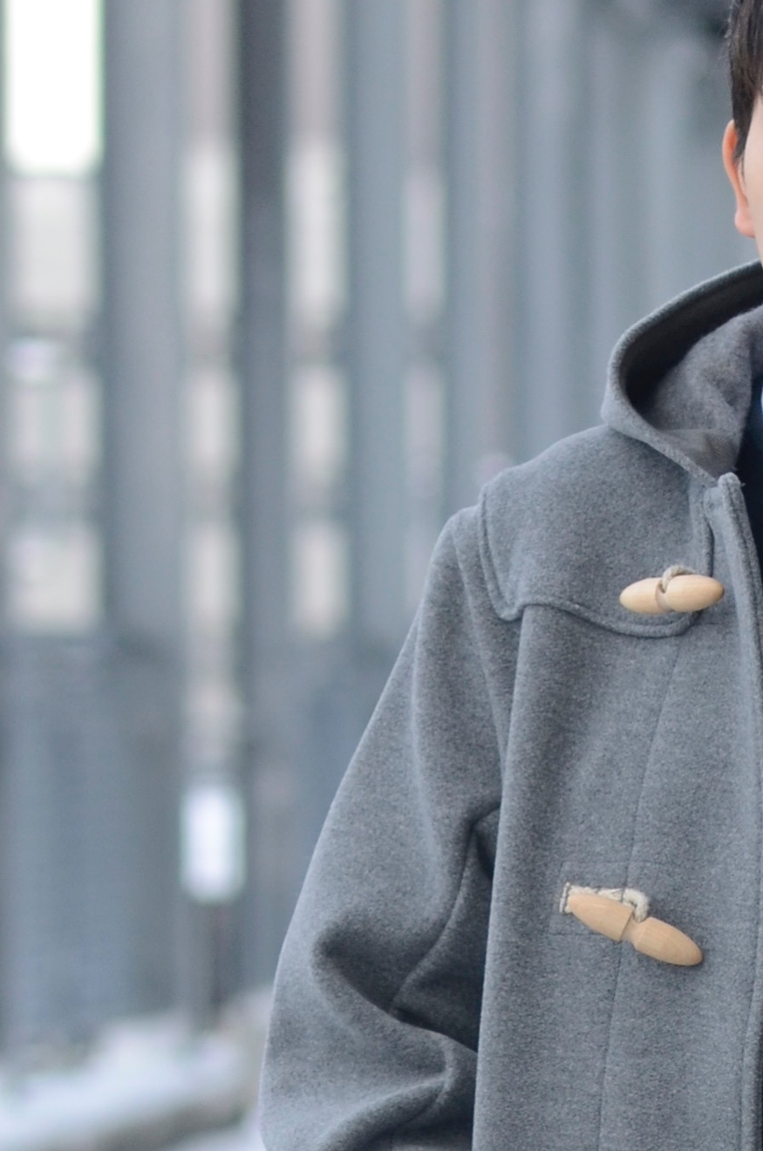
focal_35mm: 476
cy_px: 1627
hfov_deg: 2.9
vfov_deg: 4.3
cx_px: 687
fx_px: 15187
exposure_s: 1/500
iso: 320
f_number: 1.8
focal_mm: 85
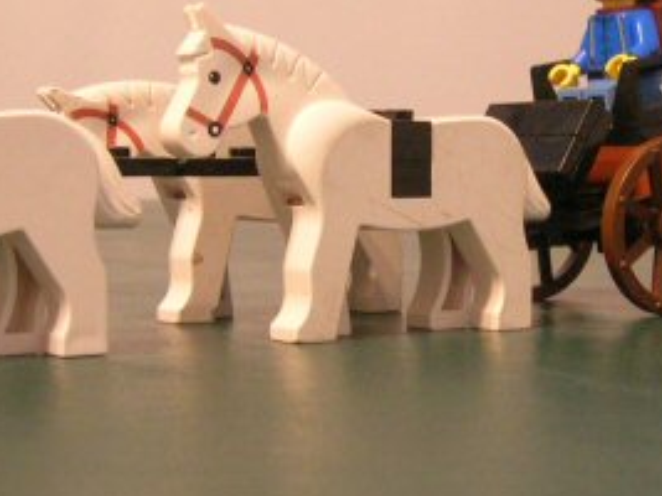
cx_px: 474
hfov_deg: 19.7
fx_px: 1892
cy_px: 242
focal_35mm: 99
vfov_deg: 14.9
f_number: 2.9
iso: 168
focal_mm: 5.7
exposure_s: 1/3.7
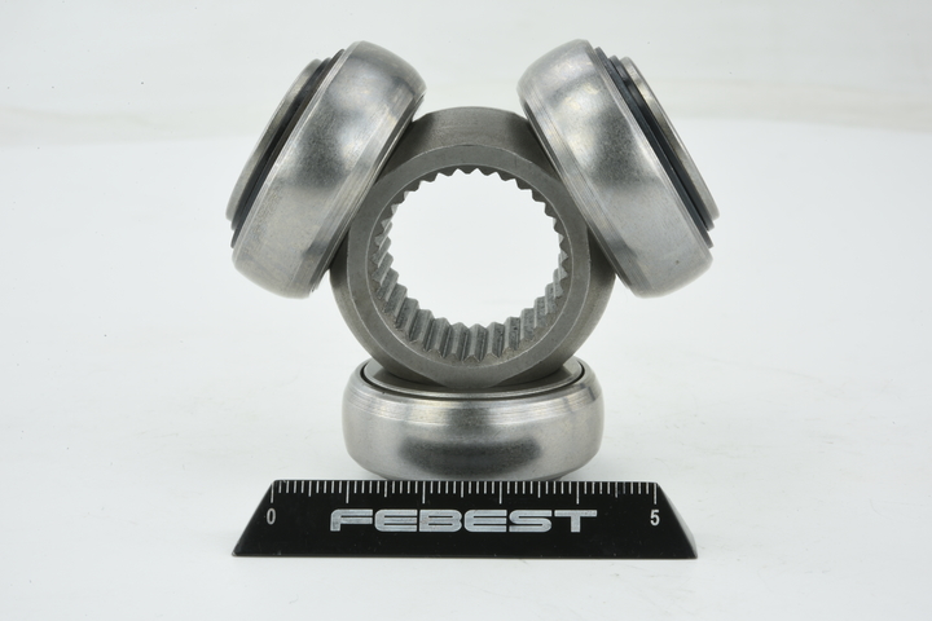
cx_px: 466
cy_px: 310
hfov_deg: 33.4
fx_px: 1553
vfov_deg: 22.6
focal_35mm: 60
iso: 64
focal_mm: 60
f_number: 32
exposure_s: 1/2
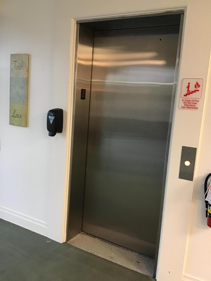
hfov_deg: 45.4
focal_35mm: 31
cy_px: 140
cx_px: 106
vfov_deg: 58.4
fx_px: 252
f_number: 2.4
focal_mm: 3.3
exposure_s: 1/20
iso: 200
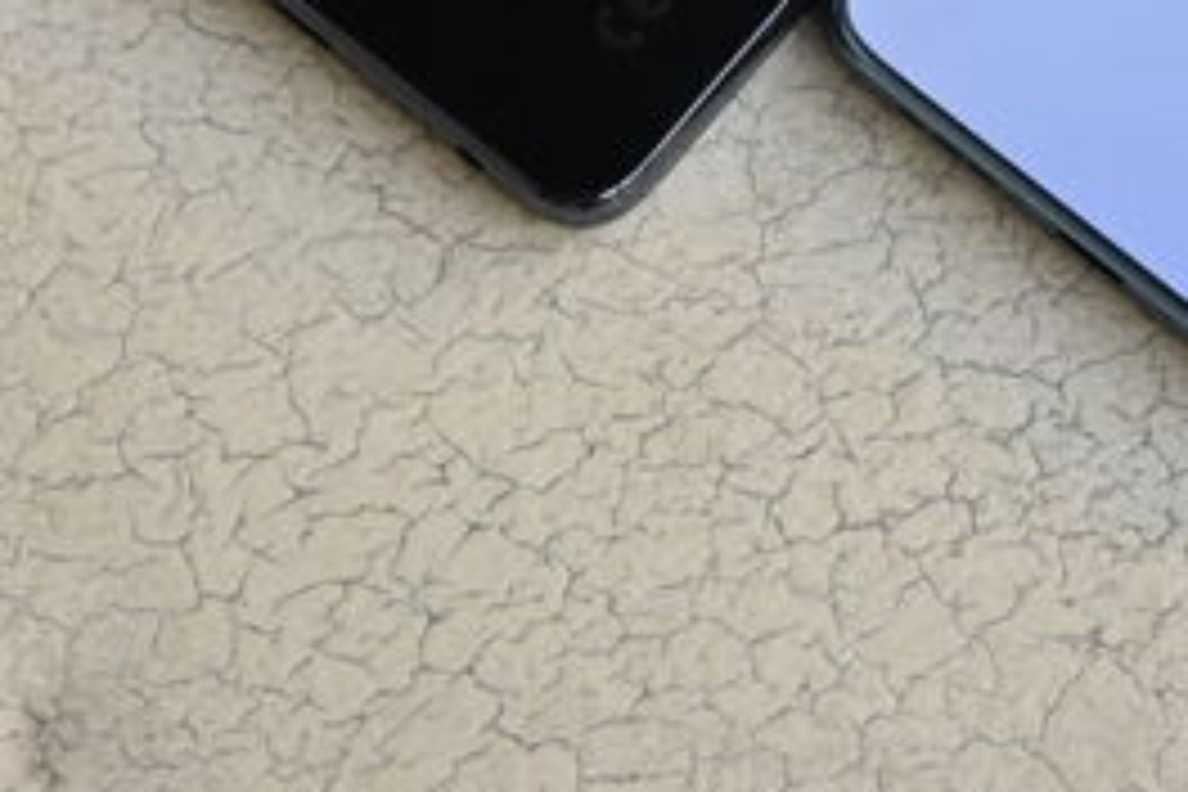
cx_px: 830
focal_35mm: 131
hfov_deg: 15.6
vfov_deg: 10.1
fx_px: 4323
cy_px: -400
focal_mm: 24
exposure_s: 1/250
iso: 400
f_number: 4.2
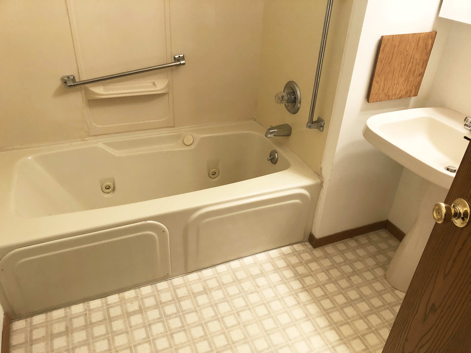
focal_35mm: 28
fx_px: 381
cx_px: 236
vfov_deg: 49.7
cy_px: 176
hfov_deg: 63.4
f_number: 1.8
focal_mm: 3.99
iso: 64
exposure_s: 1/15
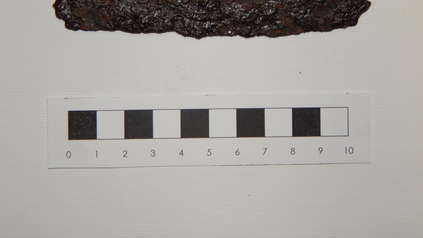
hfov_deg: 31.4
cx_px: 212
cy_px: 80
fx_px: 751
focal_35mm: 67
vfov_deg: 17.9
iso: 180
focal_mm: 10.9
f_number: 7.9
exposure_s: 1/30
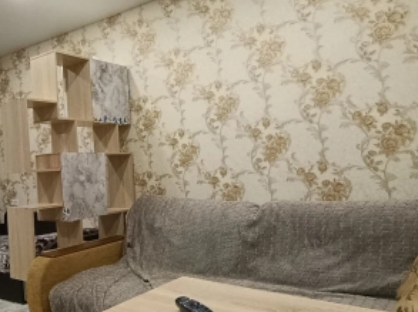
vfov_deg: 44.0
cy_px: 171
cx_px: 174
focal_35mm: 32
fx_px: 386
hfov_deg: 56.6
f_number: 2.2
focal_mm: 1.65
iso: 402
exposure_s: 1/50
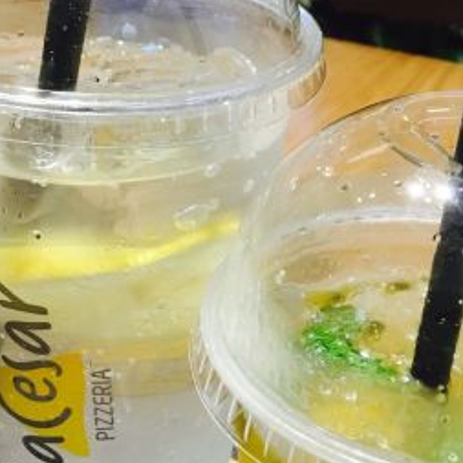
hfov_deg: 24.1
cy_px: 276
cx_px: 328
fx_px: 1074
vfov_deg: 24.3
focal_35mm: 71
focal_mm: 4.15
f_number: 2.2
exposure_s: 1/33
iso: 50
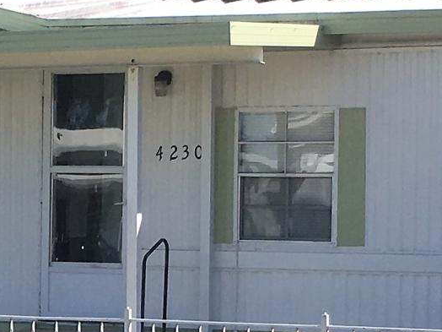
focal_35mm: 166
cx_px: 48
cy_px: 277
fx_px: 2120
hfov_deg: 11.8
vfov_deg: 8.9
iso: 25
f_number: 2.2
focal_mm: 4.15
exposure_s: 1/1099
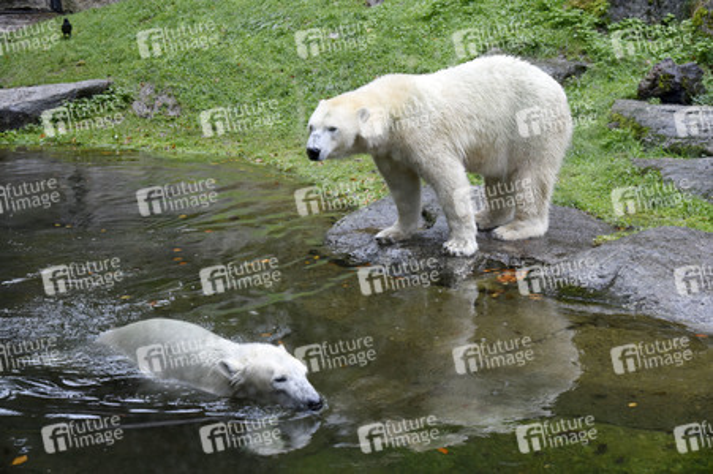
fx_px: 1286
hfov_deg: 31.0
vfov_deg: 20.9
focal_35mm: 65
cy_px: 237
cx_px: 356
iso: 2000
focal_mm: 65
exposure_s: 1/160
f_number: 6.3
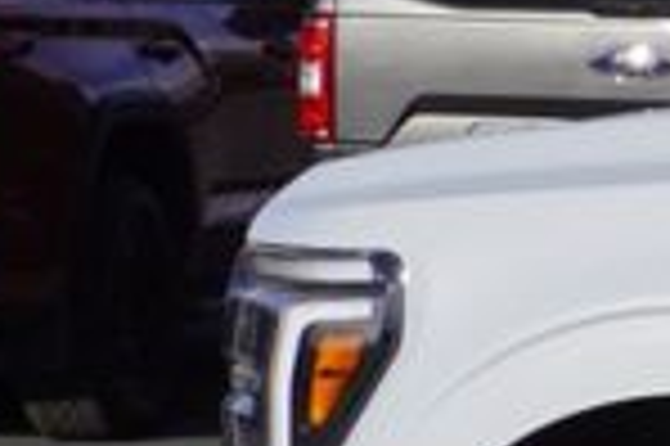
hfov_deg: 6.0
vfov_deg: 4.4
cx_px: 2271
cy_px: 464
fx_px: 5763
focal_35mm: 310
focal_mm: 30
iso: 100
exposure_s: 1/200
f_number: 11
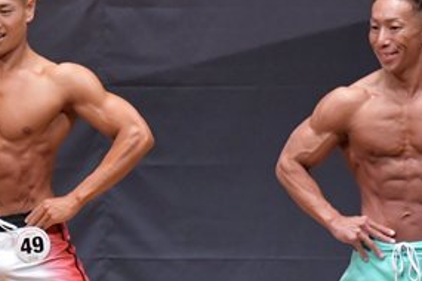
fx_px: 8135
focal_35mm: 694
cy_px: 209
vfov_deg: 2.0
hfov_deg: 3.0
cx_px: 247
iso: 6400
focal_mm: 170
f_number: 5.6
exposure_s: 1/400
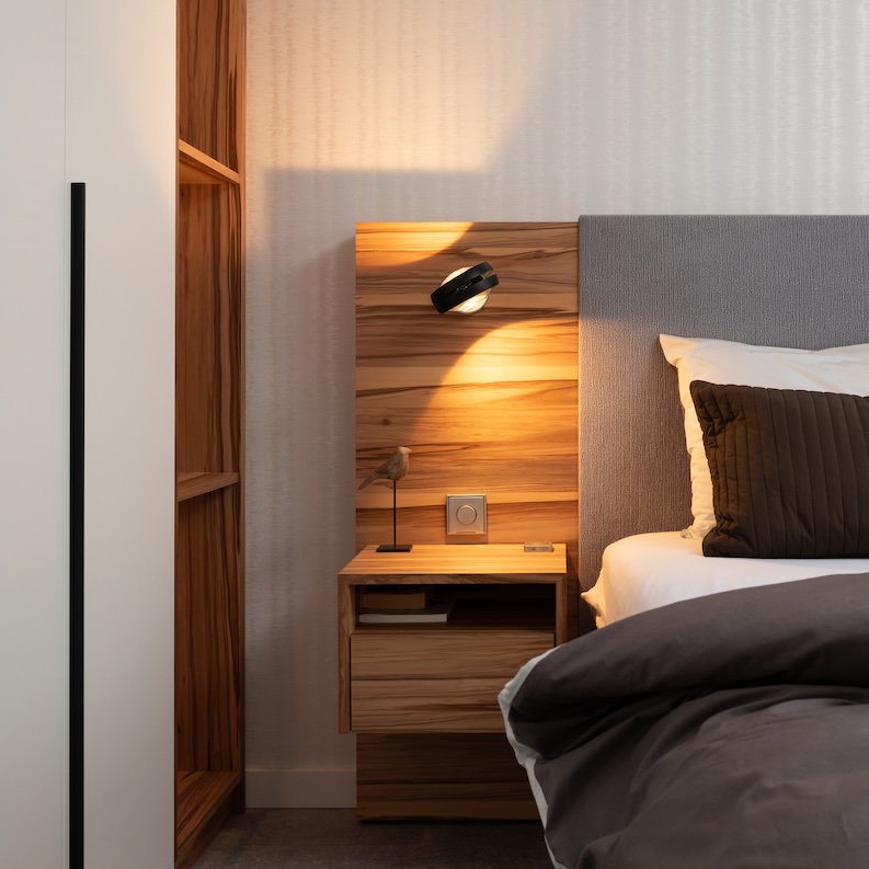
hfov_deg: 37.2
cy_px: 435
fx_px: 1278
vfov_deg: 37.6
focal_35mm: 45
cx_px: 571
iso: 400
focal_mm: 35
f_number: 8
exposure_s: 1/50
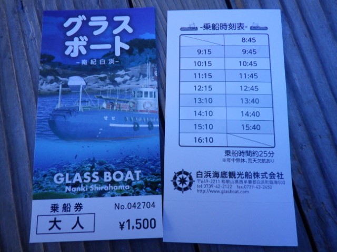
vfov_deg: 49.7
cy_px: 126
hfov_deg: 63.4
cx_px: 168
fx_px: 273
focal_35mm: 28
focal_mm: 5
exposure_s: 1/40
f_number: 3.5
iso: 640
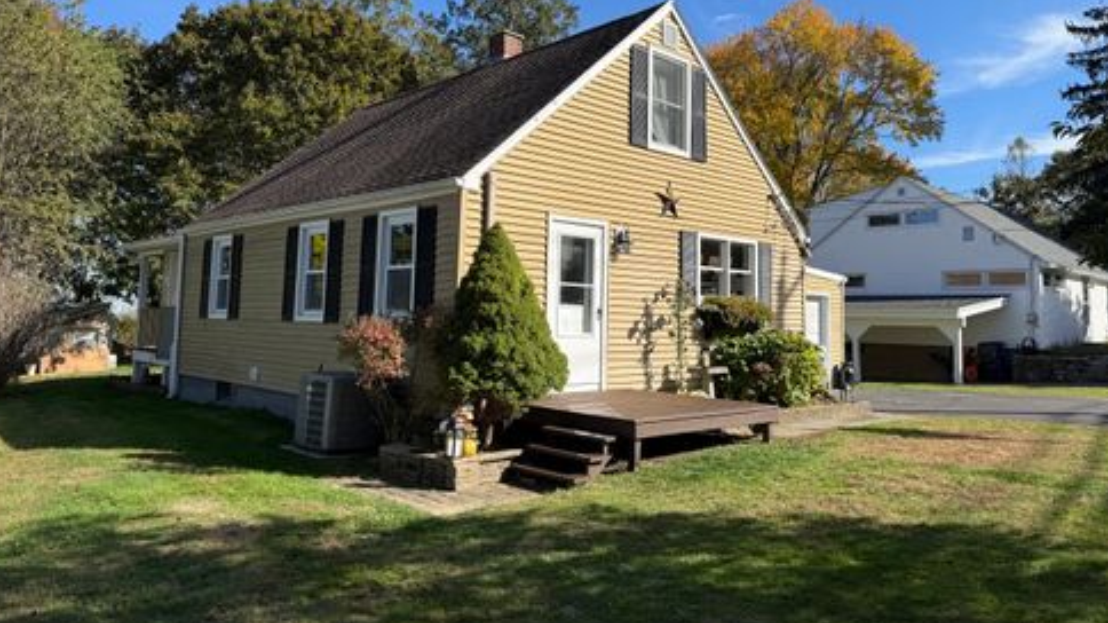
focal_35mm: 27
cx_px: 543
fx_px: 793
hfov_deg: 69.9
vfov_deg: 42.6
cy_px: 244
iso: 80
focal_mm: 6.76
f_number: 1.78
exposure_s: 1/2907
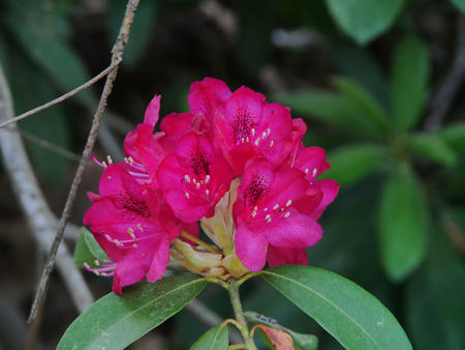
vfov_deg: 8.3
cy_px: 175
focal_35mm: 180
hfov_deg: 11.0
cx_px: 232
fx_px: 2419
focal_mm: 90
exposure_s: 1/200
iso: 2500
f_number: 5.5
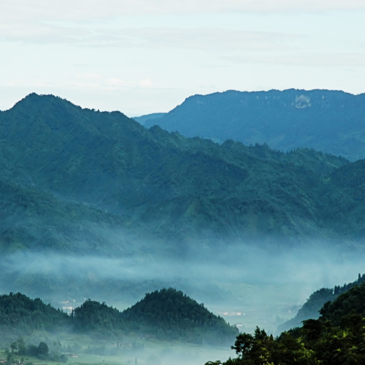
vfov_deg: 9.8
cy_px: 235
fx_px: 2123
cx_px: 151
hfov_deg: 9.8
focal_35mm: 178
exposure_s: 1/60
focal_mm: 70
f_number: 22
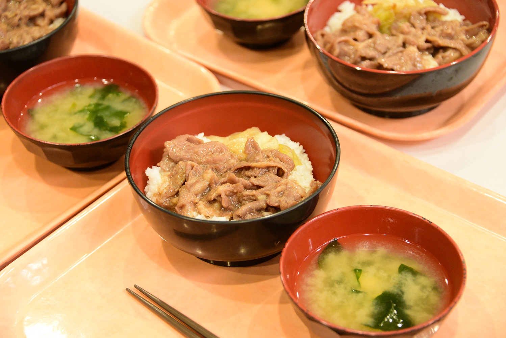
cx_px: 253
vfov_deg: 14.9
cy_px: 169
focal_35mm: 92
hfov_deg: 22.1
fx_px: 1294
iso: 3200
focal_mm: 92
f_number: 5.3
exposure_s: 1/250
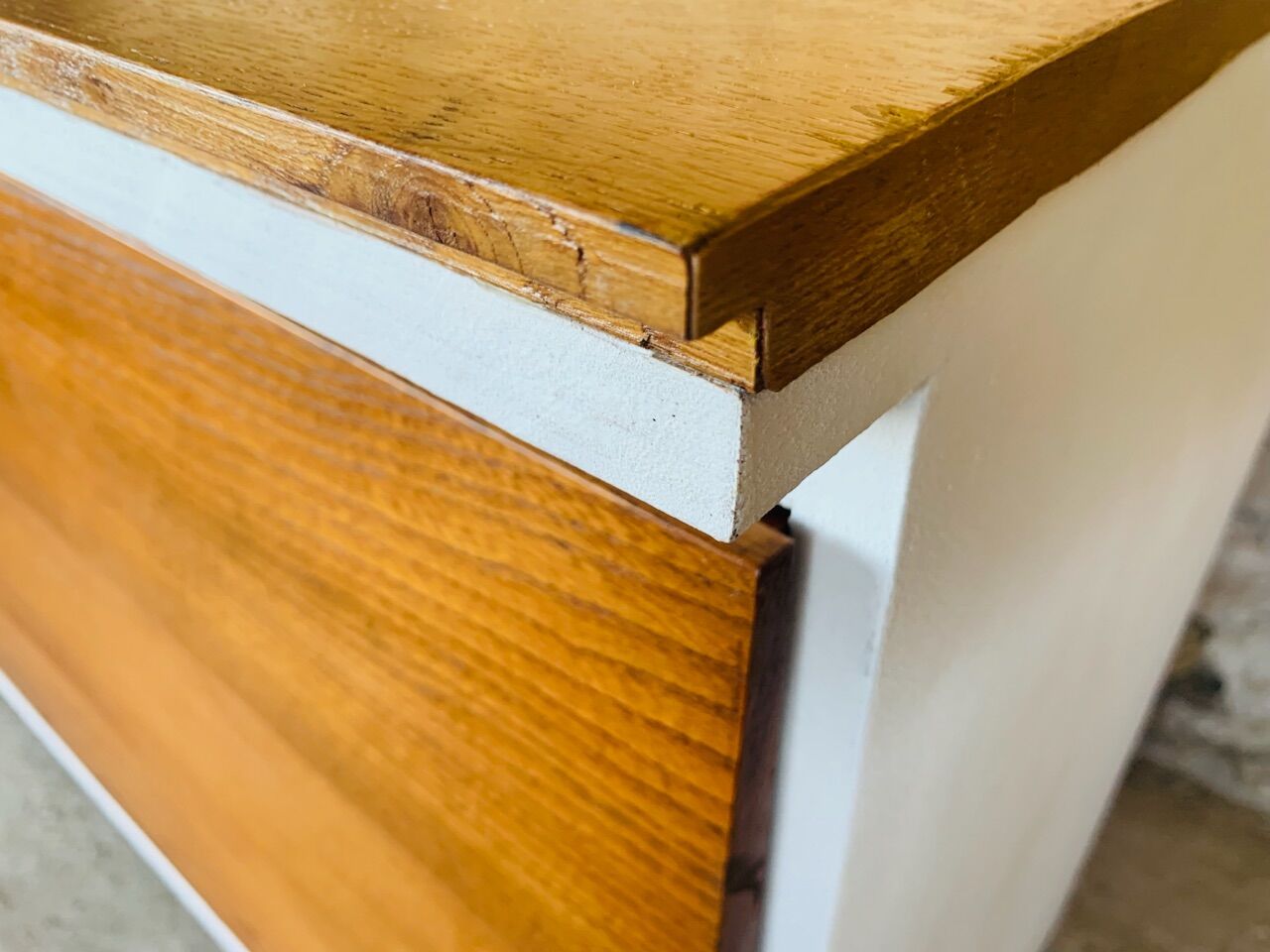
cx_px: 635
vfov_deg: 53.1
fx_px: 954
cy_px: 476
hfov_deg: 67.3
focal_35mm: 26
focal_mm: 4.25
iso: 100
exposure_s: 1/60
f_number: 1.8
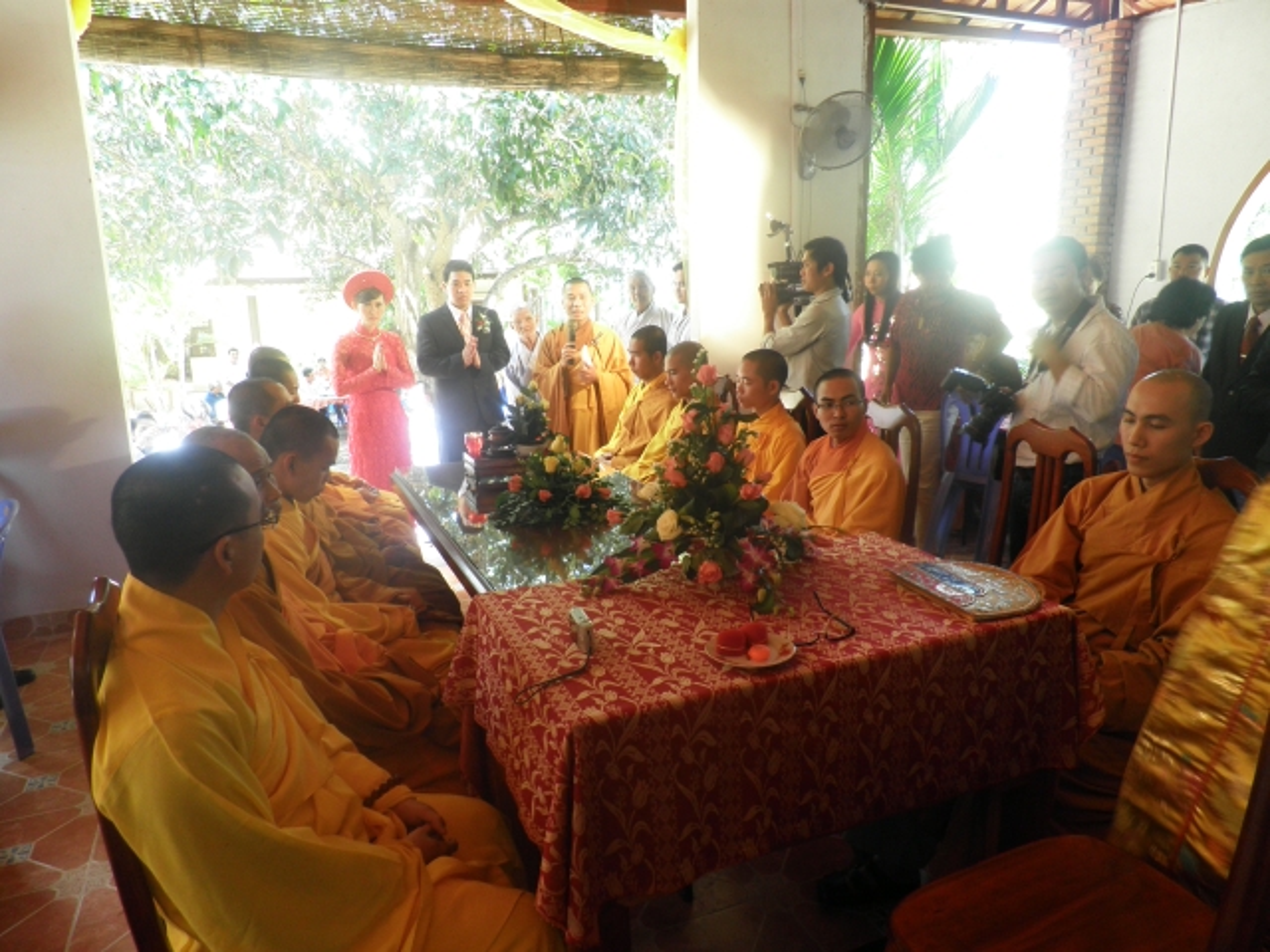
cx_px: 635
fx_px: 881
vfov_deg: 56.8
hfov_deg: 71.6
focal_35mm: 24
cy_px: 476
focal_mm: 4.3
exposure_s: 1/15
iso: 80
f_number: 3.3
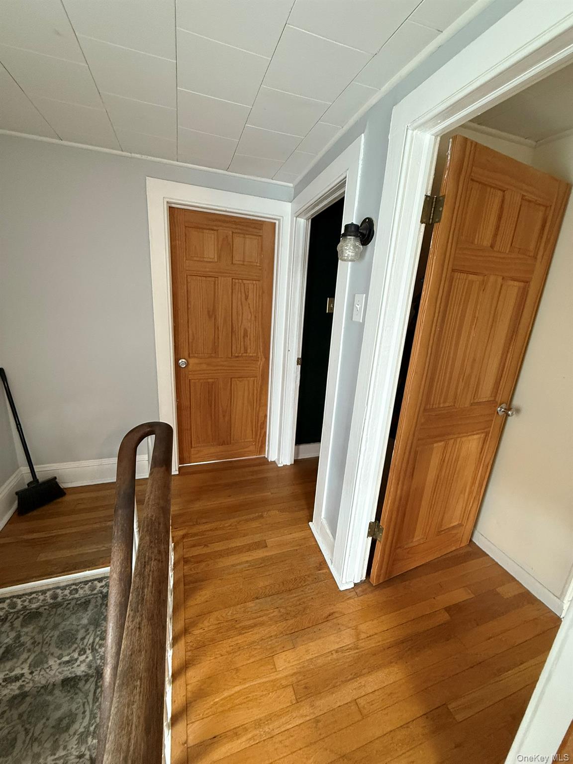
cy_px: 382
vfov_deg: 102.1
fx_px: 309
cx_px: 286
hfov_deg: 85.7
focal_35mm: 14
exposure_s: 1/60
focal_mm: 2.22
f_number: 2.2
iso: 400
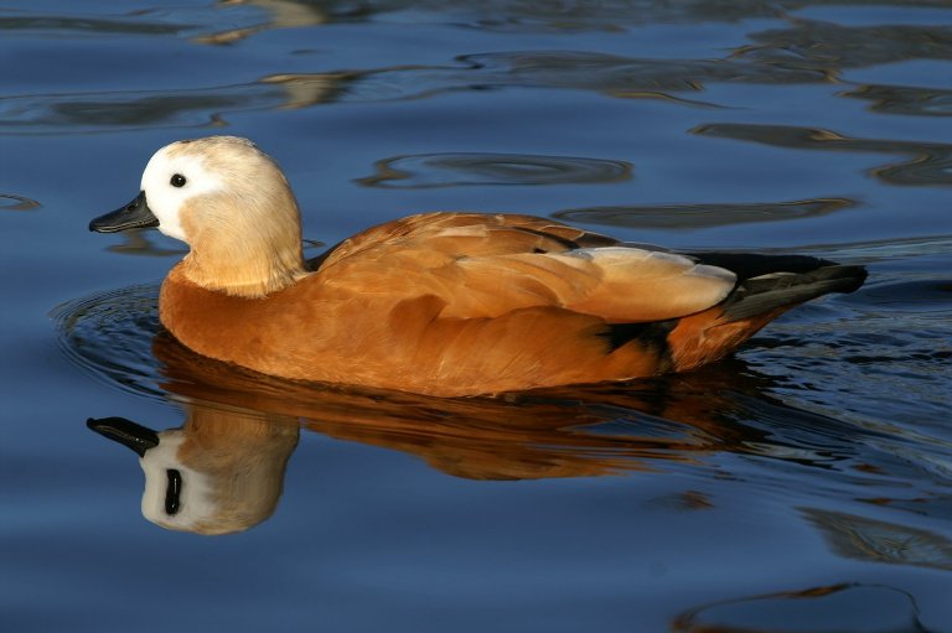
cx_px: 476
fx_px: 13081
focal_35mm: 495
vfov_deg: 2.8
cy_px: 316
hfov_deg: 4.2
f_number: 9.5
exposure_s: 1/200
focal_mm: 330
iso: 100
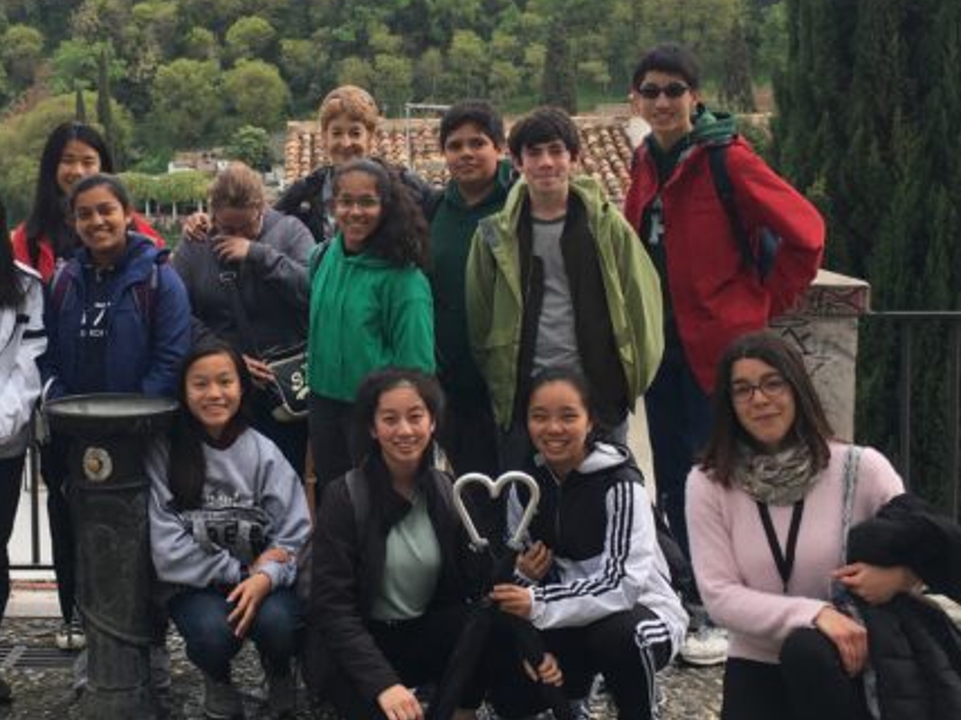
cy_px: 292
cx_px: 278
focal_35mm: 52
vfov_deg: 28.0
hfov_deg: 36.2
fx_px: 1444
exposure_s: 1/354
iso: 25
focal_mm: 4.15
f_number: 2.2
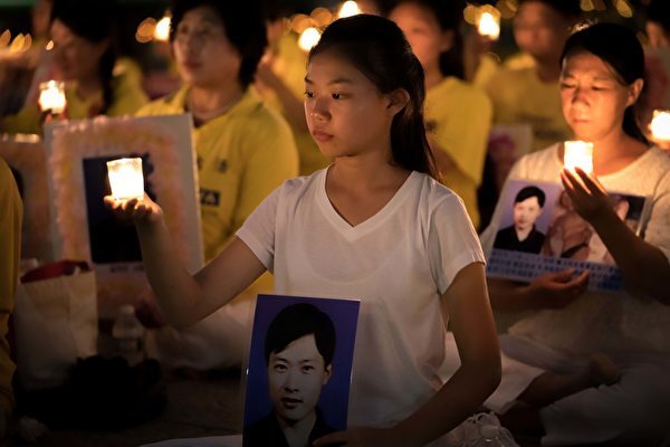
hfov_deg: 19.5
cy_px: 224
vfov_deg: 13.0
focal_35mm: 105
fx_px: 1954
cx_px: 335
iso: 12800
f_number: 2.8
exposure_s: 1/10
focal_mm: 105
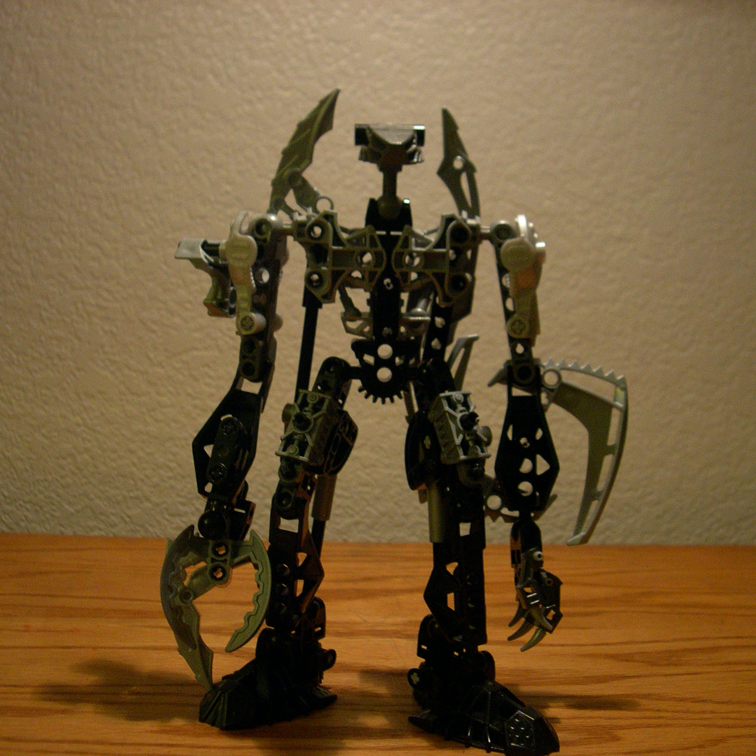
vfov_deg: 37.6
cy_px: 379
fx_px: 1112
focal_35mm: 45
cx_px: 338
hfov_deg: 37.5
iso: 400
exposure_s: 1/57.7
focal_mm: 8
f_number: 2.8
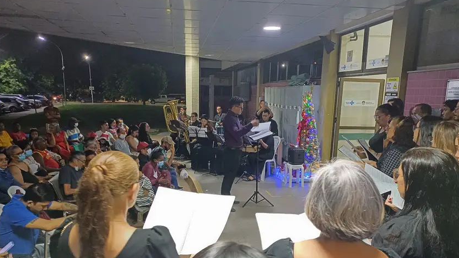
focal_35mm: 28
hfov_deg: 67.9
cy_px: 161
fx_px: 341
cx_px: 233
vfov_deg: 41.2
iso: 640
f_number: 1.8
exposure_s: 1/24
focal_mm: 4.65
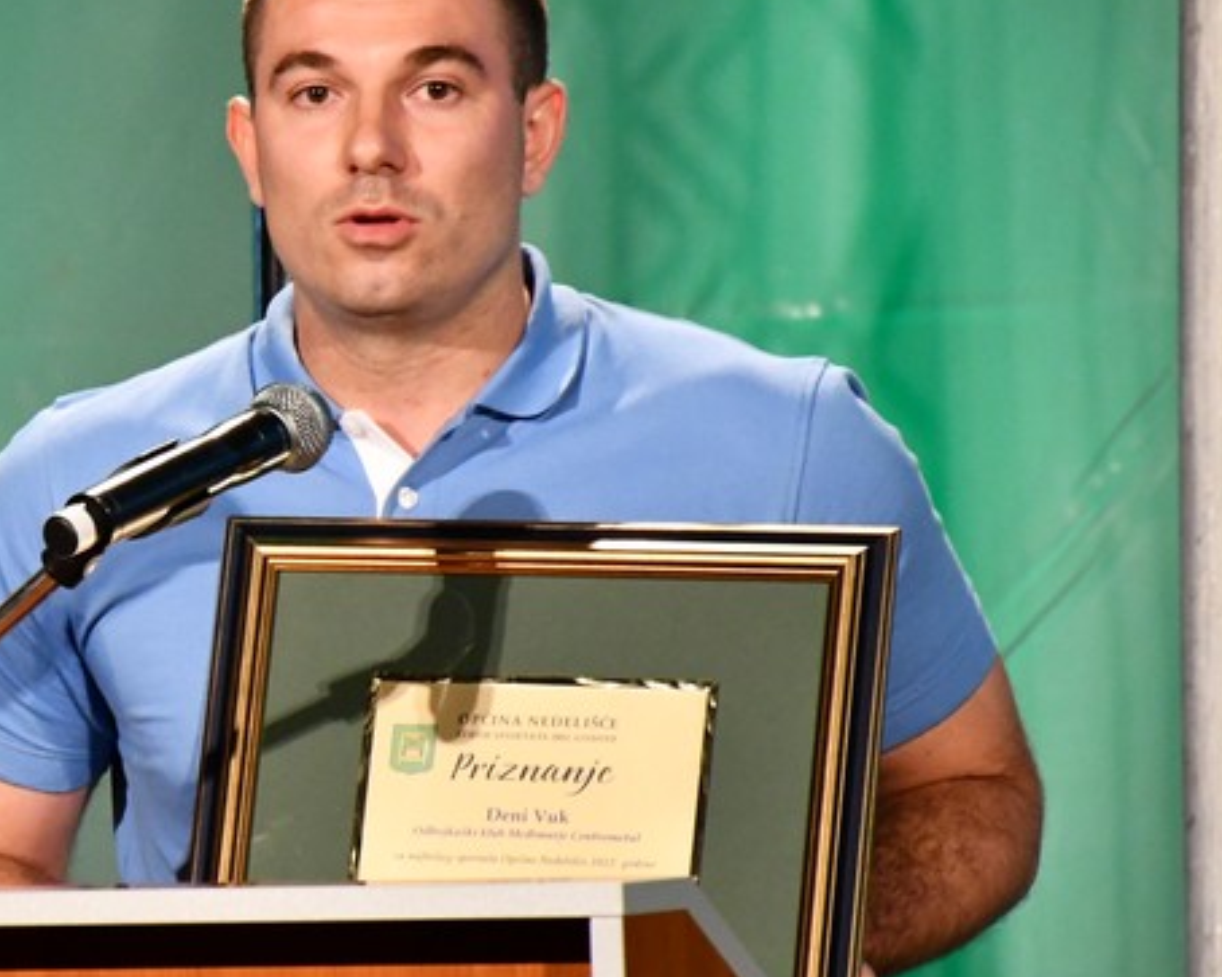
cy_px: 499
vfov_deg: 3.5
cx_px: -137
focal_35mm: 445
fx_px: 16091
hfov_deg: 4.3
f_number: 5.6
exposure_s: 1/250
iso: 4000
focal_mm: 140
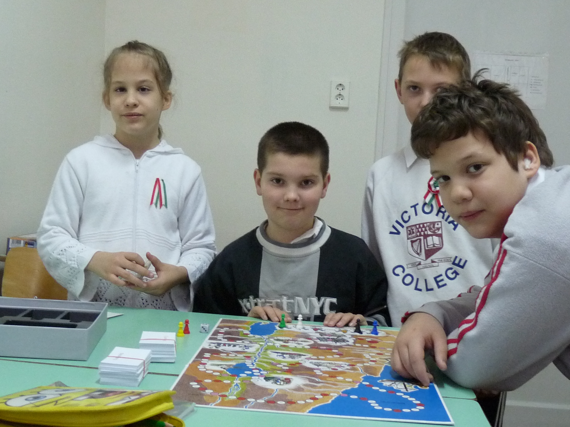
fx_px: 790
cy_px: 214
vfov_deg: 30.3
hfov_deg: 39.7
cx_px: 285
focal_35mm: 48
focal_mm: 4.8
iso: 320
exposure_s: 1/30
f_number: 2.8
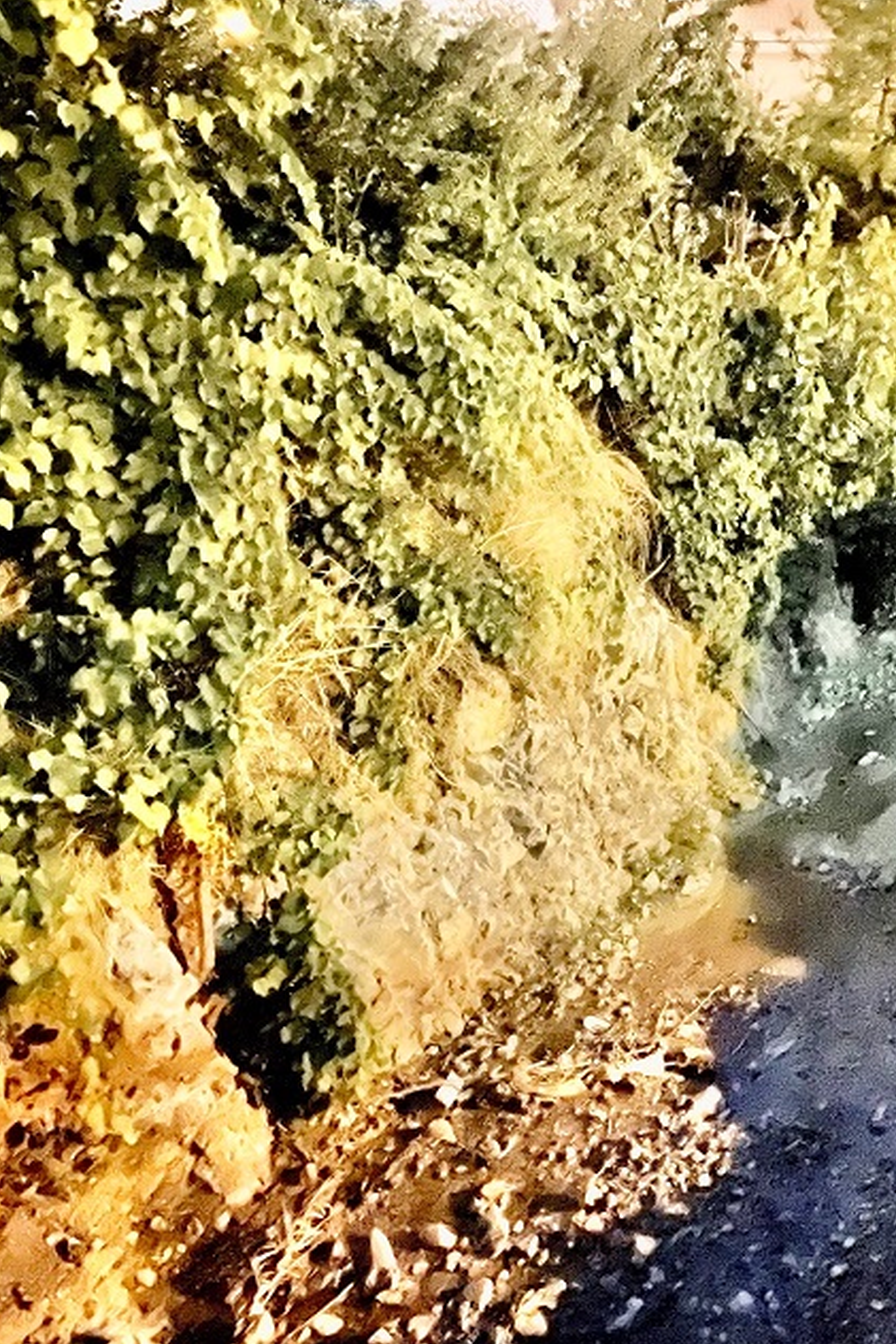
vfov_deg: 51.9
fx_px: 1380
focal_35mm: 37
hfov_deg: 32.7
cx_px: 917
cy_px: 688
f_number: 1.6
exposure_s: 1.1
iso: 3200
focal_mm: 4.2
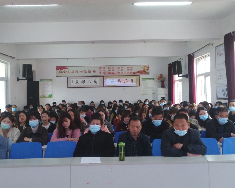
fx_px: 195
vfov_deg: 51.5
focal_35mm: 28
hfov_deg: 62.2
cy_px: 95
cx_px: 110
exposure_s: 1/30
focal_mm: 3.83
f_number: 2.2
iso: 272
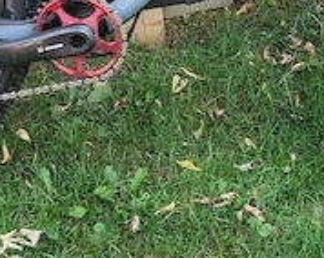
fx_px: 967
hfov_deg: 18.9
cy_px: -122
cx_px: 226
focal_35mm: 101
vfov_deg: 14.3
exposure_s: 1/180
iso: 200
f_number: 1.8
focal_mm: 5.4
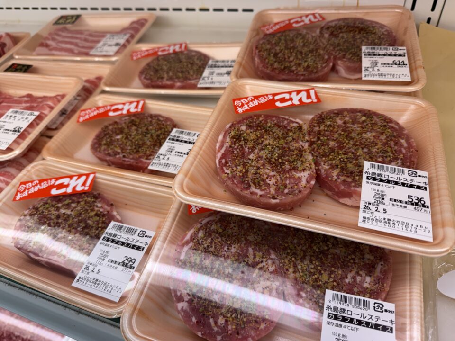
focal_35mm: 24
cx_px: 228
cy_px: 170
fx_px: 315
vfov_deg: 56.8
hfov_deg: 71.6
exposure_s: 1/168
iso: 64
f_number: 1.78
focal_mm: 6.76
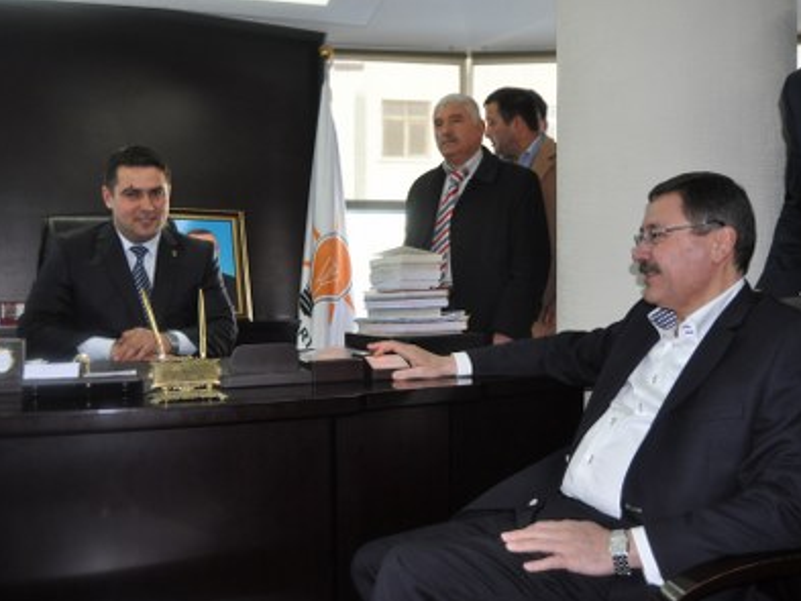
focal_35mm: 33
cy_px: 300
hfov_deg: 55.3
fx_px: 764
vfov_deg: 43.0
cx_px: 418
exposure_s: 1/60
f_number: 3.5
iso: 800
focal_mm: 20
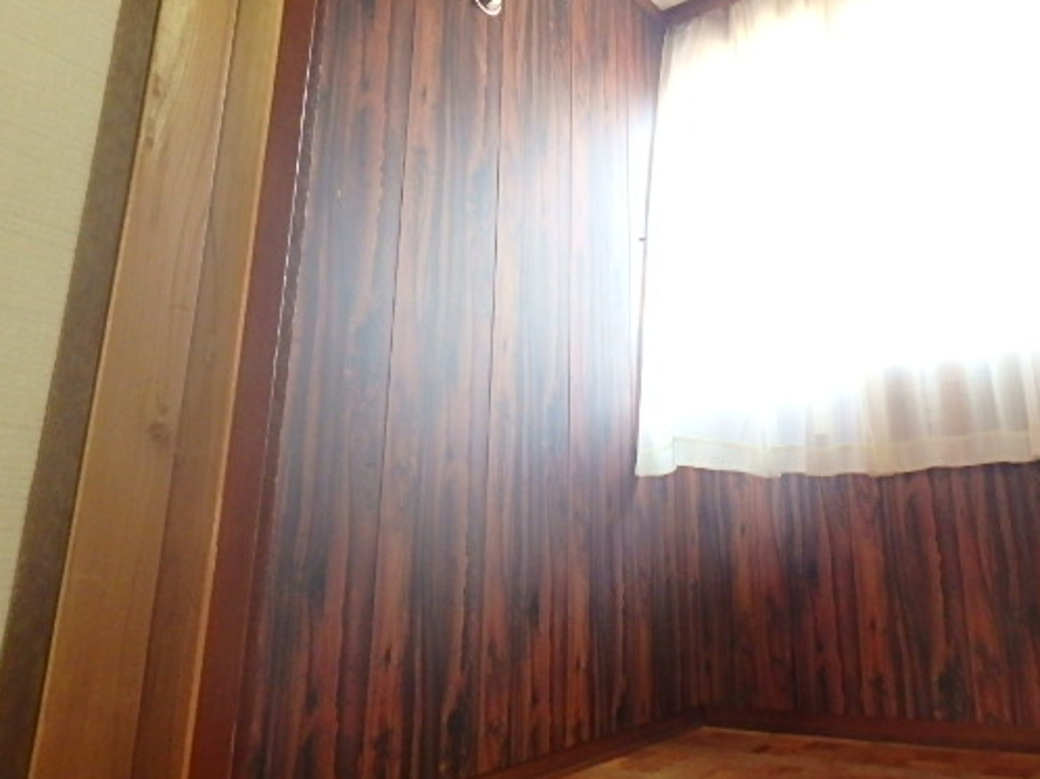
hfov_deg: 64.3
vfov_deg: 51.3
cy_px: 357
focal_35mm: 27
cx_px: 660
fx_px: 811
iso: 800
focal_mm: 3.7
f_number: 3.5
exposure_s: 1/20
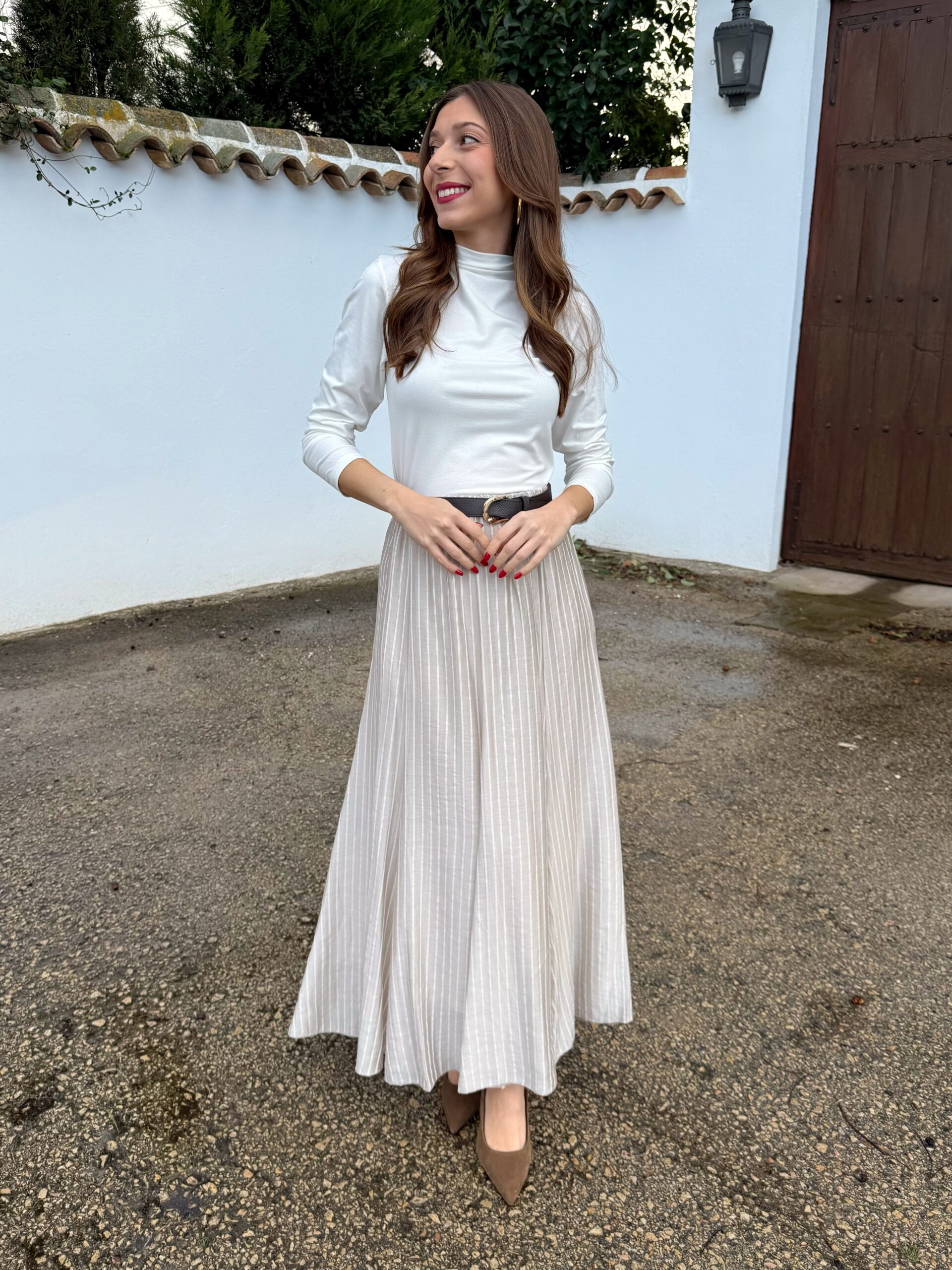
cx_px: 476
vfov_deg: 71.6
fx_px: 880
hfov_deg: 56.8
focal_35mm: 24
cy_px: 635
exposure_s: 1/435
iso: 80
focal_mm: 6.76
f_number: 1.78
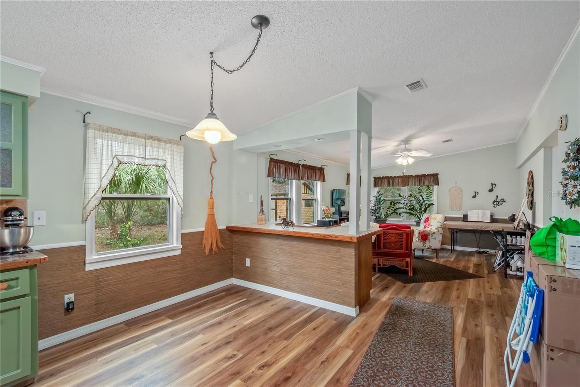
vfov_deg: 77.3
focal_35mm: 15
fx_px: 242
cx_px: 290
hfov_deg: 100.4
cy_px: 194
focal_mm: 10
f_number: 9
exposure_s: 1/1.25
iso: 250
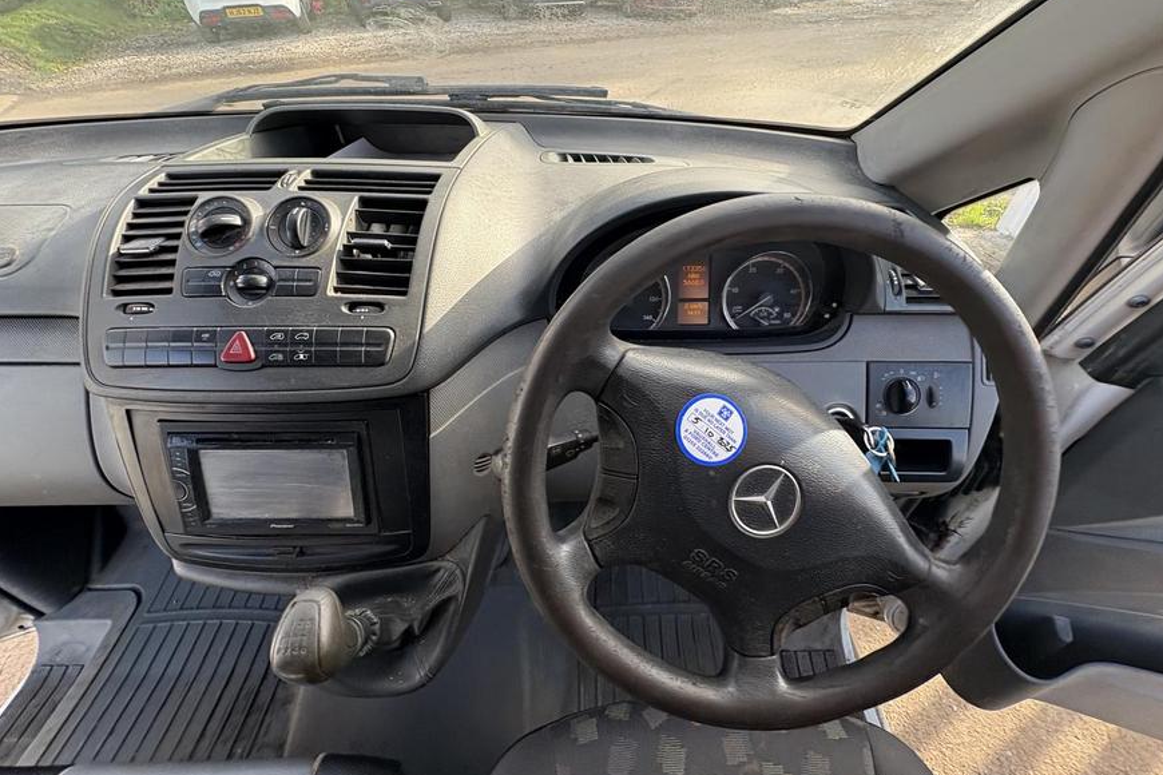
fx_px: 485
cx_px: 598
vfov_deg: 77.1
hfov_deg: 100.4
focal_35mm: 15
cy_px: 346
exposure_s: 1/133
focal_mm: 2.22
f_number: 2.2
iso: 80
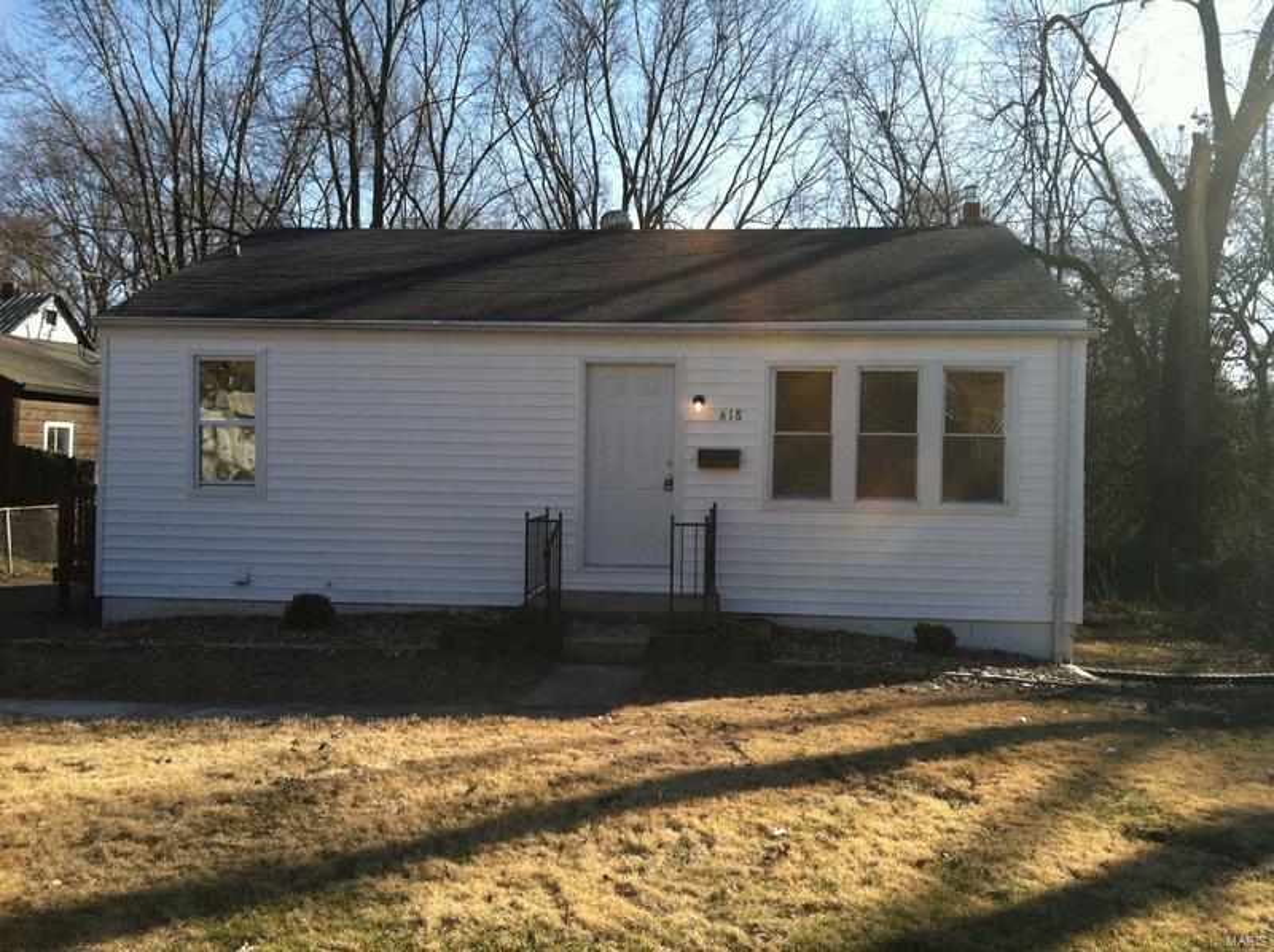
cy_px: 476
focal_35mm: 35
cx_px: 637
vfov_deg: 40.6
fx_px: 1287
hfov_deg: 52.7
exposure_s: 1/566
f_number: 2.8
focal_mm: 3.85
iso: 80
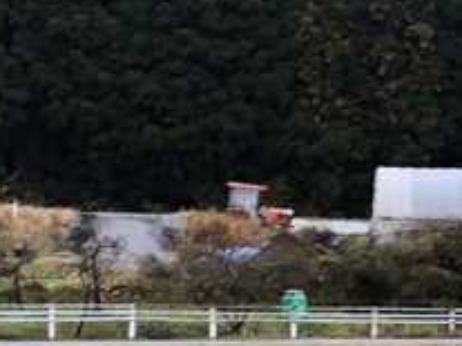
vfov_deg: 8.8
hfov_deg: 10.4
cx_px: 1062
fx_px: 2241
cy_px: 382
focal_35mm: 168
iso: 20
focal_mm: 3.99
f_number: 1.8
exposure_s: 1/120
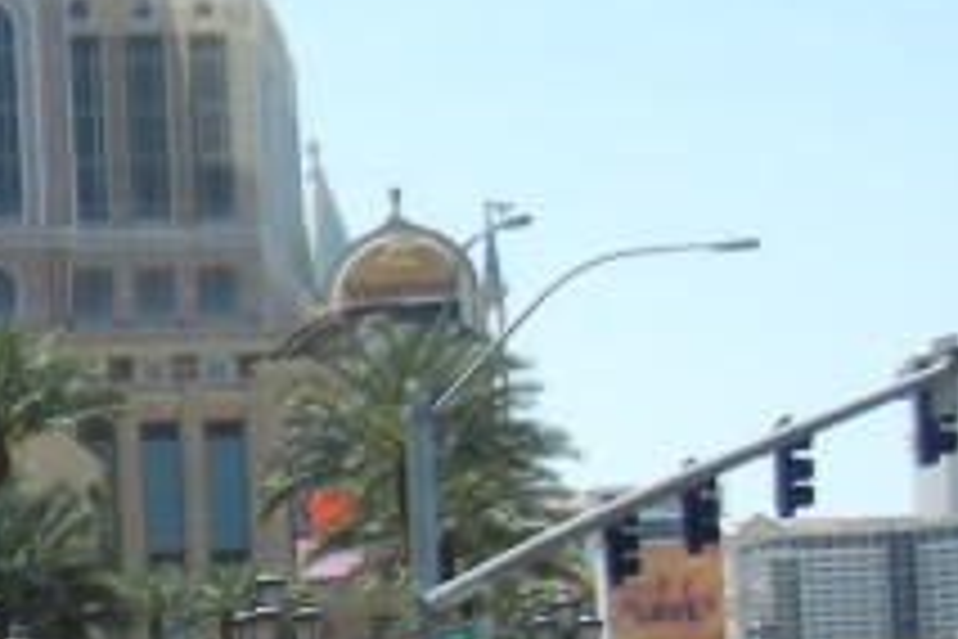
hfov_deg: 11.8
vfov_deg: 9.0
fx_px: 3991
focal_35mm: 150
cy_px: 765
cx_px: -1111
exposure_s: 1/276
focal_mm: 5.4
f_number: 7
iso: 160
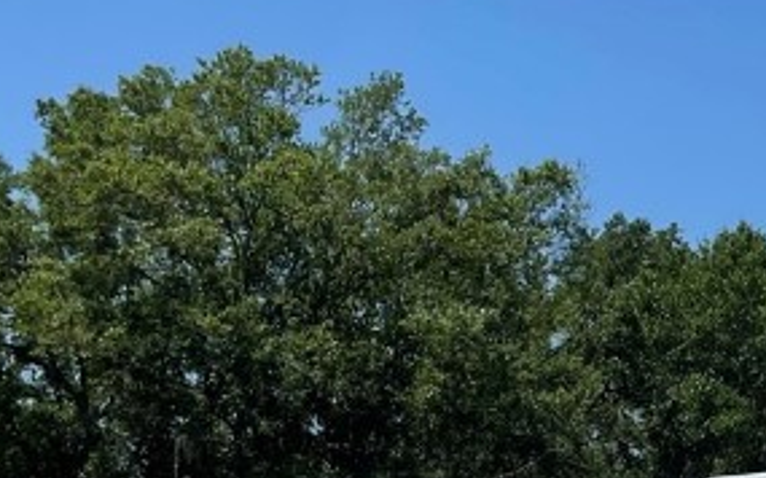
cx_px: 1161
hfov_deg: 18.5
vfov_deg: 13.0
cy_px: 521
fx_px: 2066
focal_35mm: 99
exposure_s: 1/5051
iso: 32
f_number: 1.6
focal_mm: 4.2
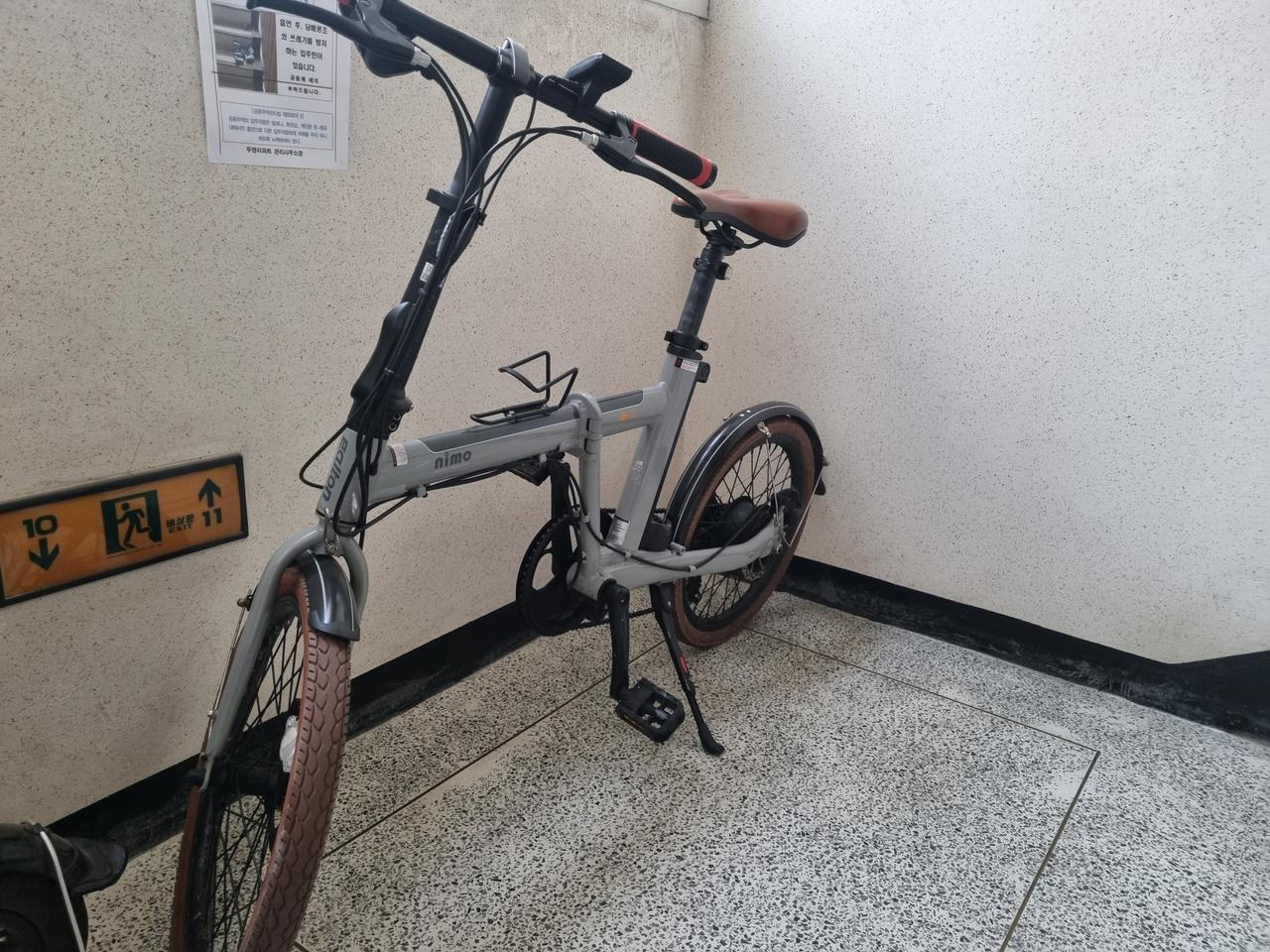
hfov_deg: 67.3
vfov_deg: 53.1
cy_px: 476
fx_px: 954
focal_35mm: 26
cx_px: 635
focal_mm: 5.4
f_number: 1.8
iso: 250
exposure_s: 1/120
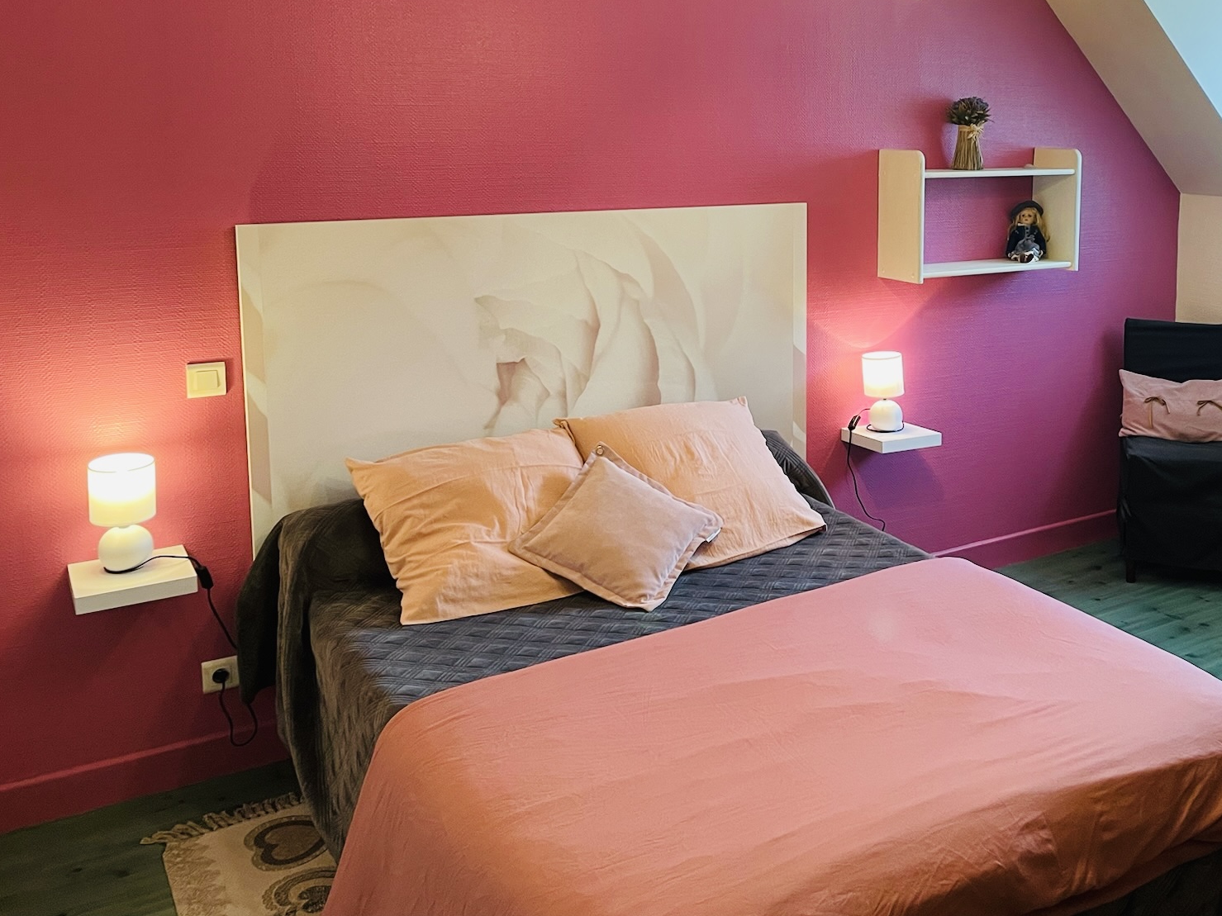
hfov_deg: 50.2
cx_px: 839
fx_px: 1271
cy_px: 282
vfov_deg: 39.0
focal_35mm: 36
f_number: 1.6
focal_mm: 4.2
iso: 125
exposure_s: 1/50
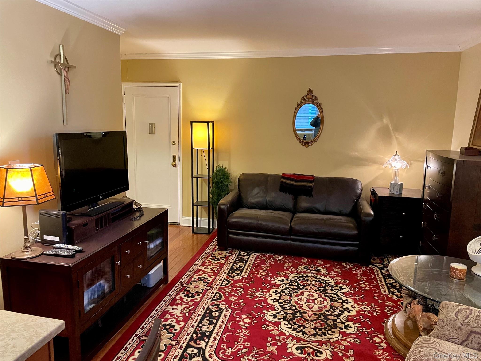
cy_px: 180
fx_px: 361
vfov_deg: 53.1
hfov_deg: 67.3
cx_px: 240
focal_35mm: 26
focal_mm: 4.2
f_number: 1.6
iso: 400
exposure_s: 1/60
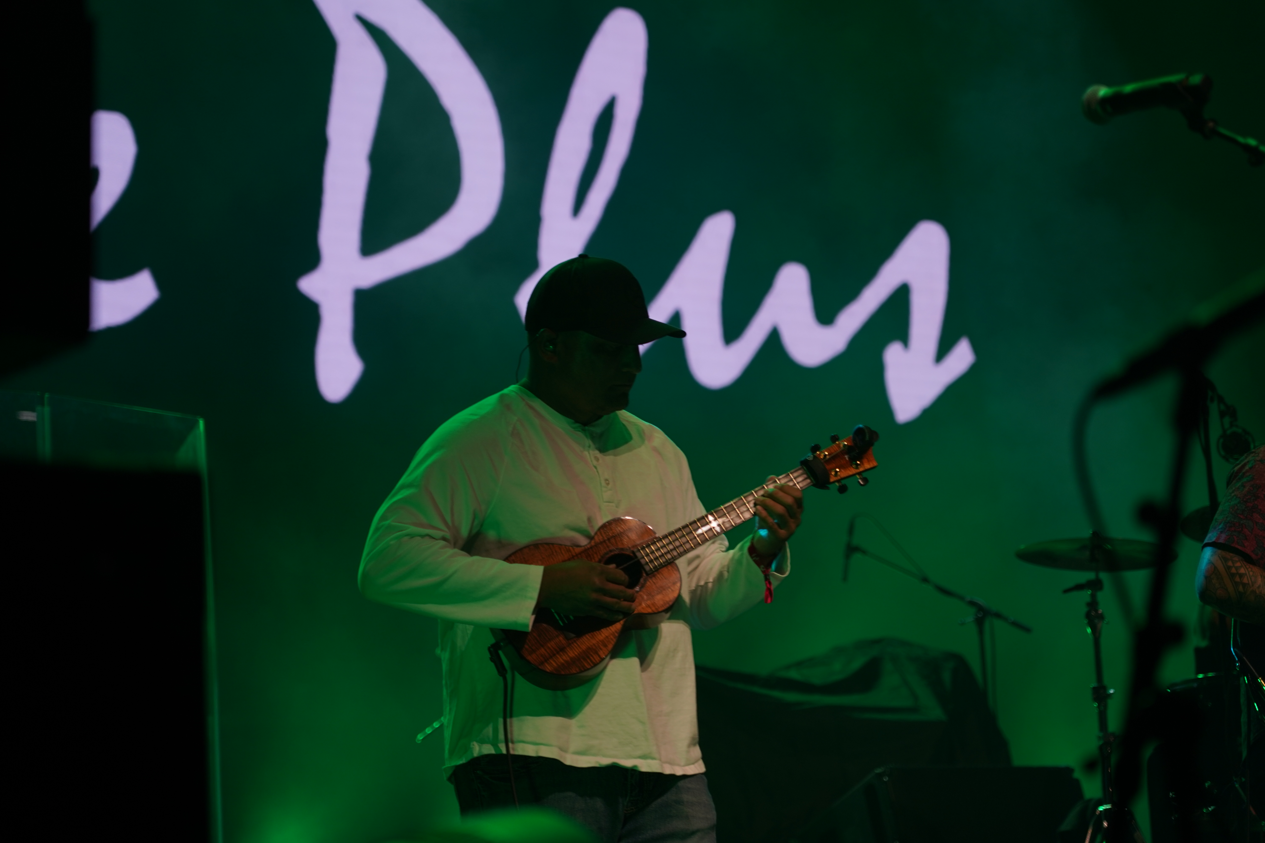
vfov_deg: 13.0
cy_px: 422
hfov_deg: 19.5
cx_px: 632
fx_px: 3689
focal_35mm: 105
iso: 320
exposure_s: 1/125
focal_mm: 105
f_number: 4
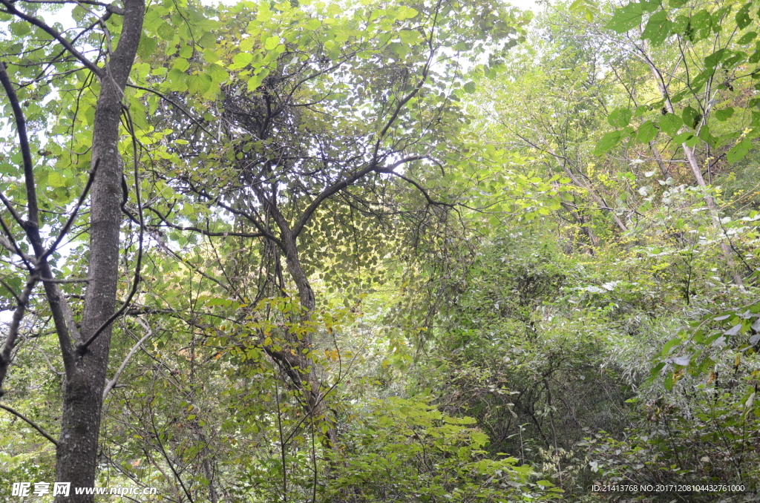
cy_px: 252
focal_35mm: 36
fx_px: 758
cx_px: 380
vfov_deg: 36.7
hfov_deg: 53.2
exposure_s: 1/80
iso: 400
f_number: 4.5
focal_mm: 24
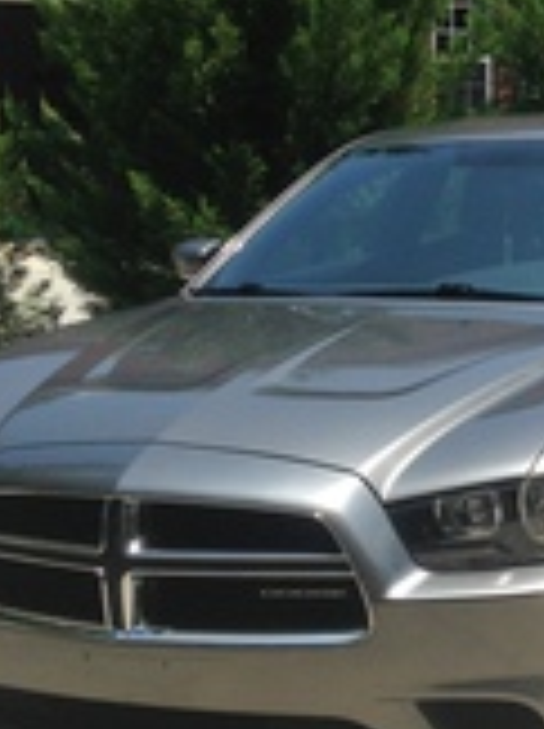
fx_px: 2059
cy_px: 423
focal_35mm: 98
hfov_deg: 14.8
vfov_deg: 20.0
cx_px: 544
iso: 50
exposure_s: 1/1748
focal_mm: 4.13
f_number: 2.4
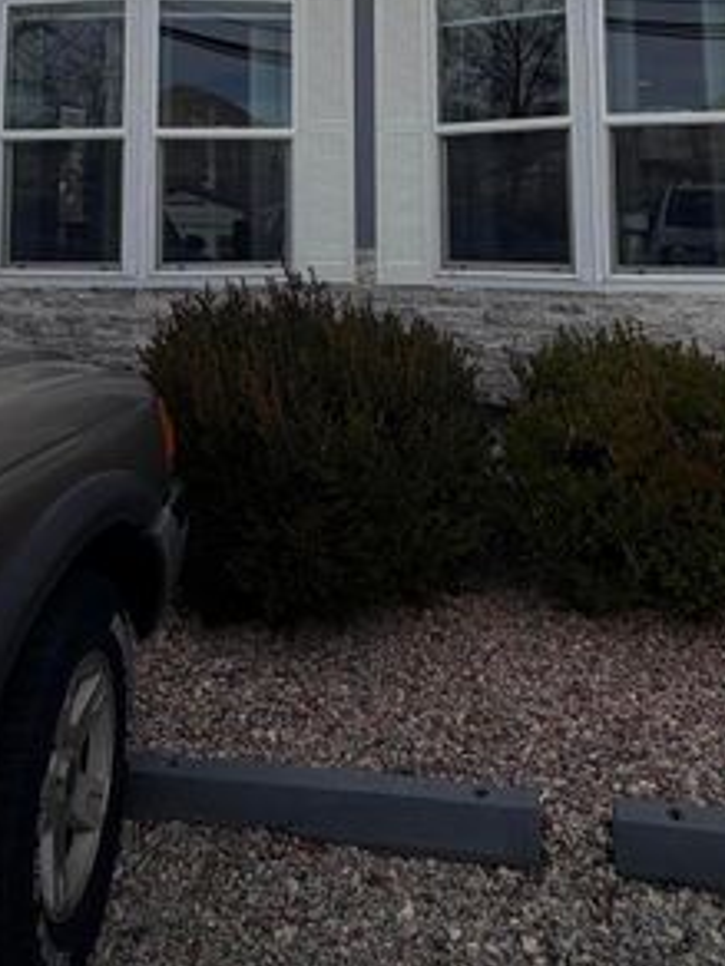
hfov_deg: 44.1
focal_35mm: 32
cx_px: 381
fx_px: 894
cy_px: 124
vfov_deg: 51.2
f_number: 2.2
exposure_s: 1/2320
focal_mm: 2.22
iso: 25
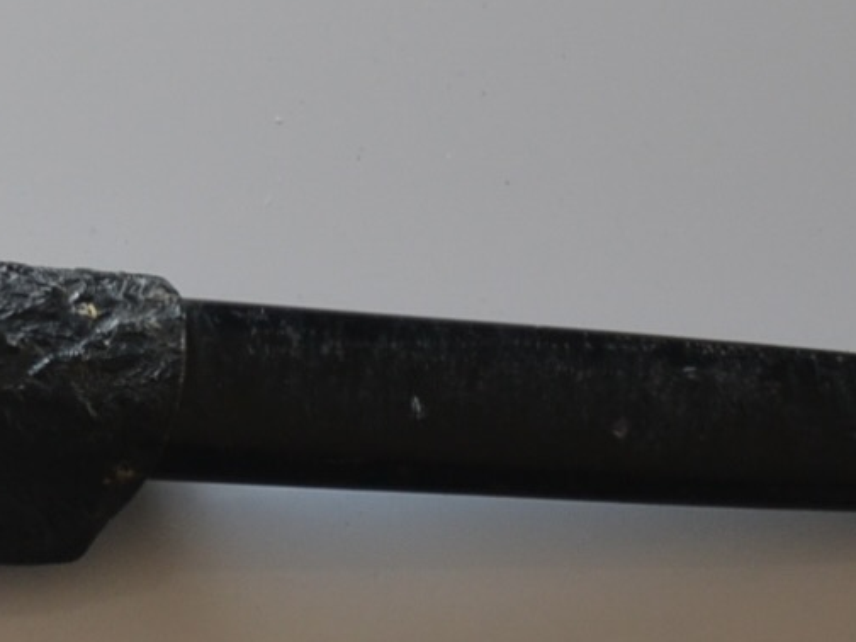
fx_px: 2782
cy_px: 369
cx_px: -16
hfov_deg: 17.1
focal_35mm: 112
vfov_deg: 13.2
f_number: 4.5
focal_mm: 25
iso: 400
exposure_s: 1/80
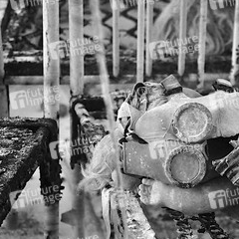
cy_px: 122
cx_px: 147
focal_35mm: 91
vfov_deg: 19.1
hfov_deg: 19.1
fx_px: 711
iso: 3200
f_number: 5
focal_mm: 38
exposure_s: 1/640
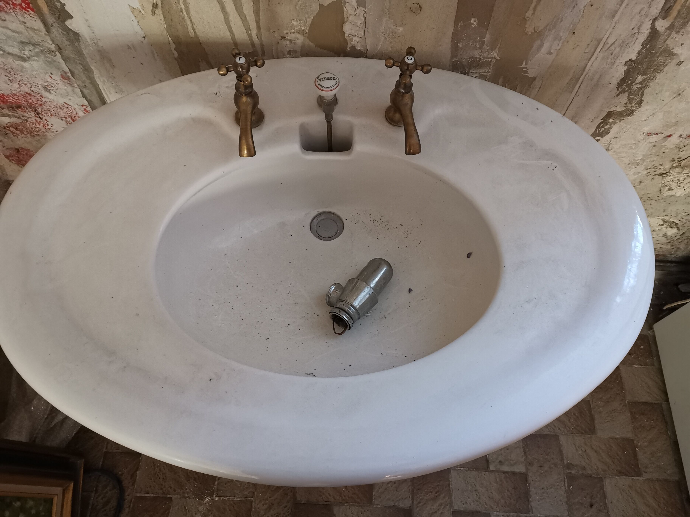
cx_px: 345
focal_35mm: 27
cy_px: 258
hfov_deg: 65.3
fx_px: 538
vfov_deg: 51.4
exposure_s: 1/33.3
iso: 500
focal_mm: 5.58
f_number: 1.8
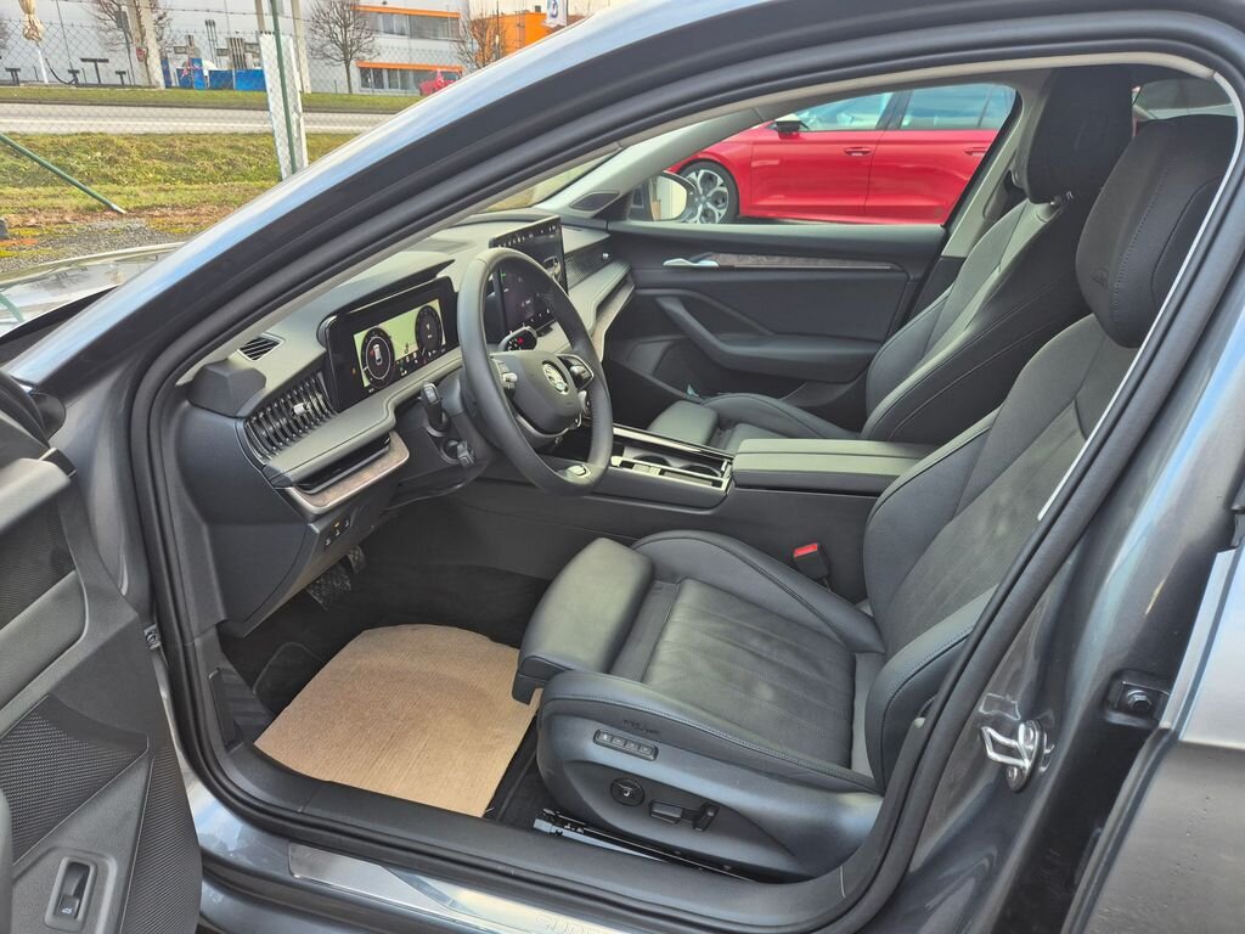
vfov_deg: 58.9
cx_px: 622
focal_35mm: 23
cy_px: 467
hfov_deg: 73.9
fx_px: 827
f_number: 1.8
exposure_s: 1/180
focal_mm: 5.4
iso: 160
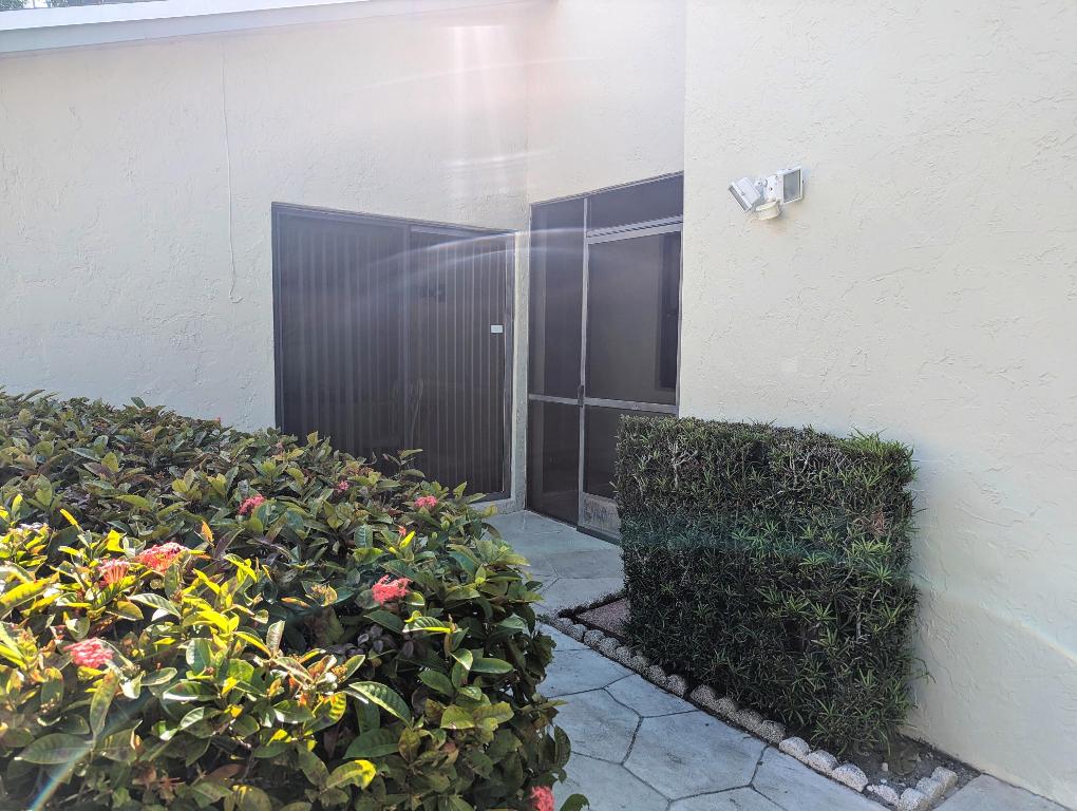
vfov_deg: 56.9
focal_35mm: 24
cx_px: 538
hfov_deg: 71.5
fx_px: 748
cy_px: 406
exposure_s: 1/522
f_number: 1.85
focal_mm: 6.81
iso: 38
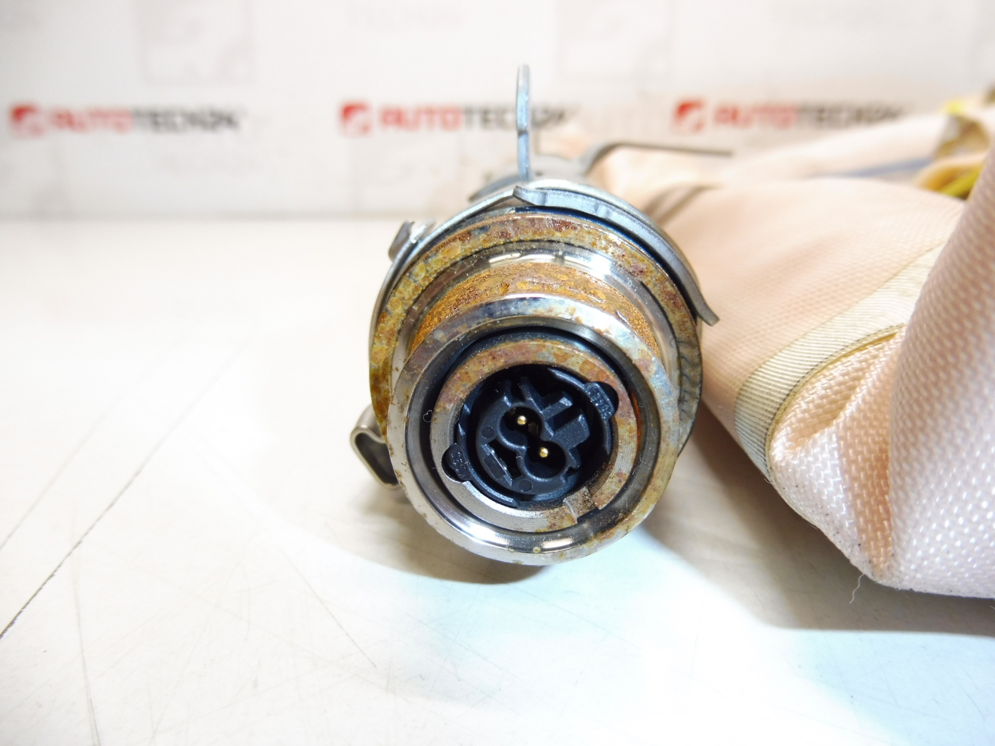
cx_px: 498
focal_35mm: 24
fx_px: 690
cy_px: 373
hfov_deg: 71.6
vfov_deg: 56.8
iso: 200
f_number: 3.5
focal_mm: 4.3
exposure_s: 1/60
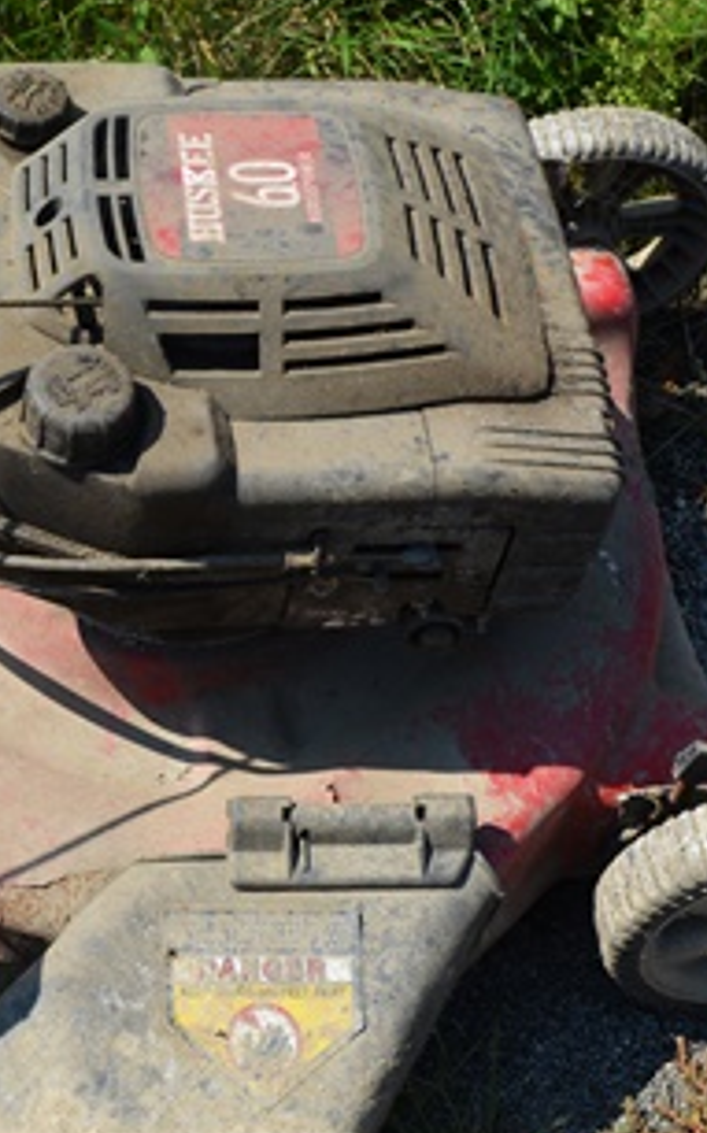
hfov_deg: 17.7
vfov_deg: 28.6
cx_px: 33
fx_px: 2222
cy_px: 504
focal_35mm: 72
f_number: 8
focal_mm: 24
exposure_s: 1/250
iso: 125
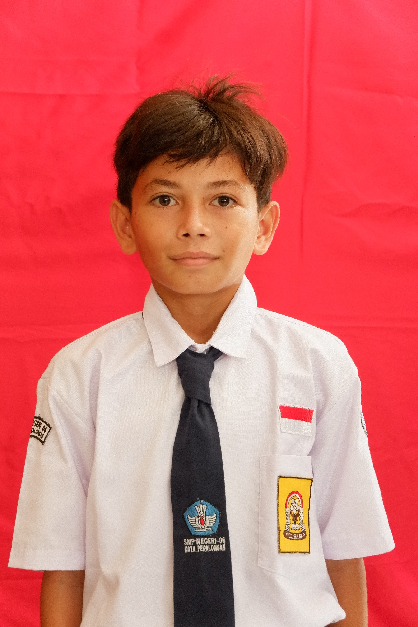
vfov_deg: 27.0
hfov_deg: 18.2
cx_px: 209
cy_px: 314
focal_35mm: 75
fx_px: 1306
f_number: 5.6
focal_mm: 50
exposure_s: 1/70
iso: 3200
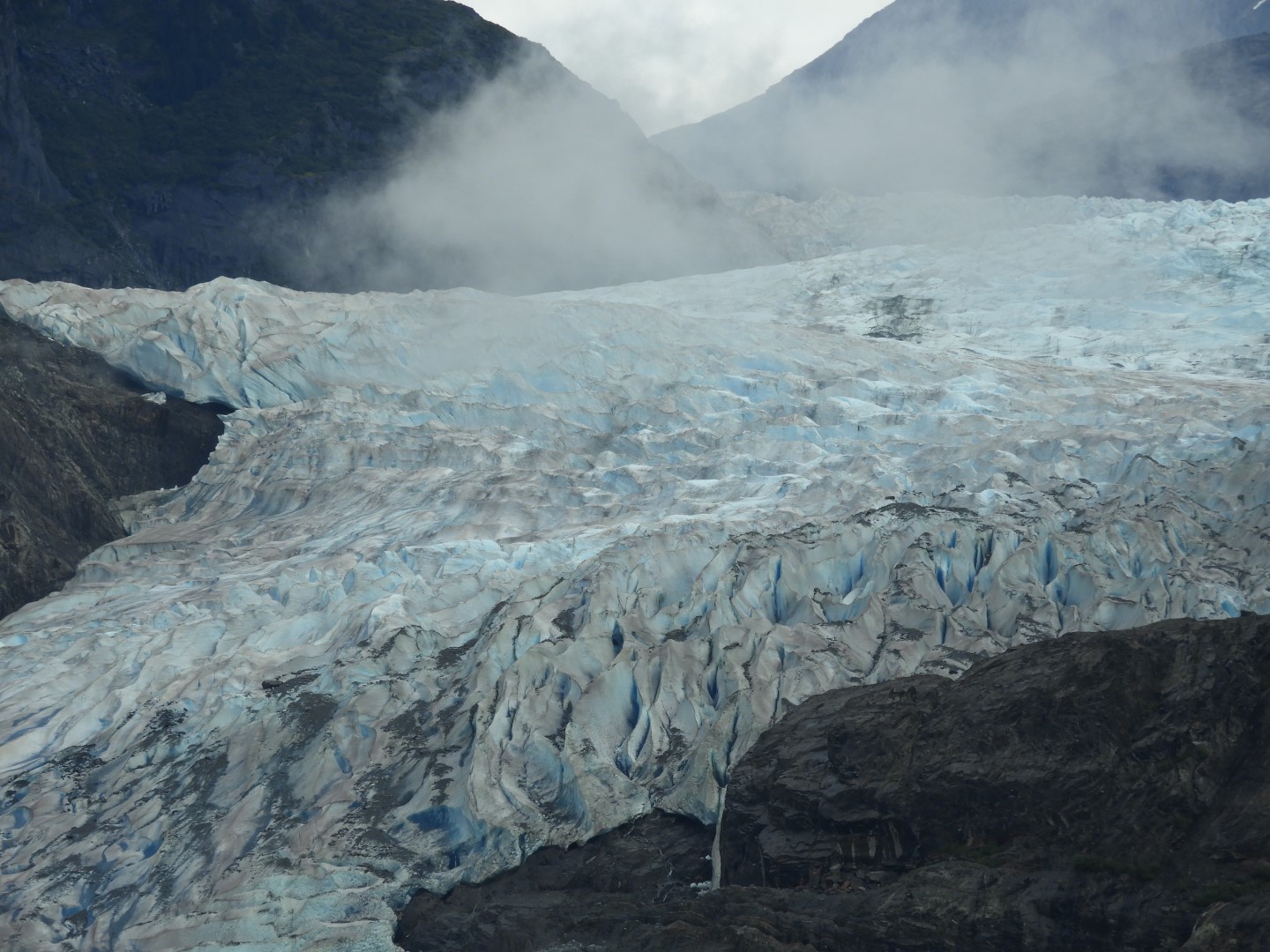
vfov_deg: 5.9
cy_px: 476
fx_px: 9172
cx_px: 635
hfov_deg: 7.9
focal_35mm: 250
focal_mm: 44.8
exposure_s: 1/400
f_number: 5.5
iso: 100
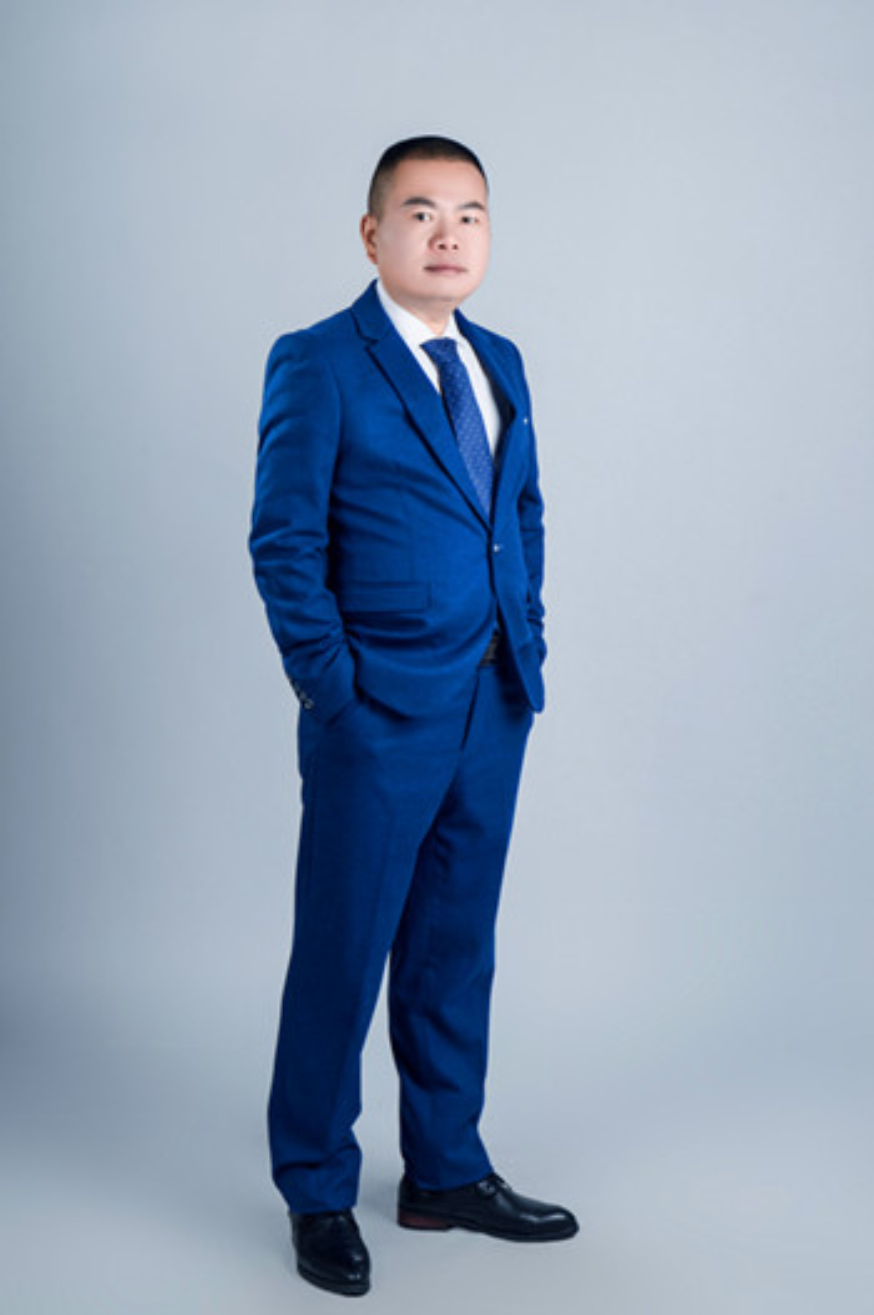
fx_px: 1533
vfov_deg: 46.4
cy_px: 658
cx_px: 437
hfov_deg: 31.8
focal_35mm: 42
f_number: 11
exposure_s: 1/200
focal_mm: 28
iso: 100
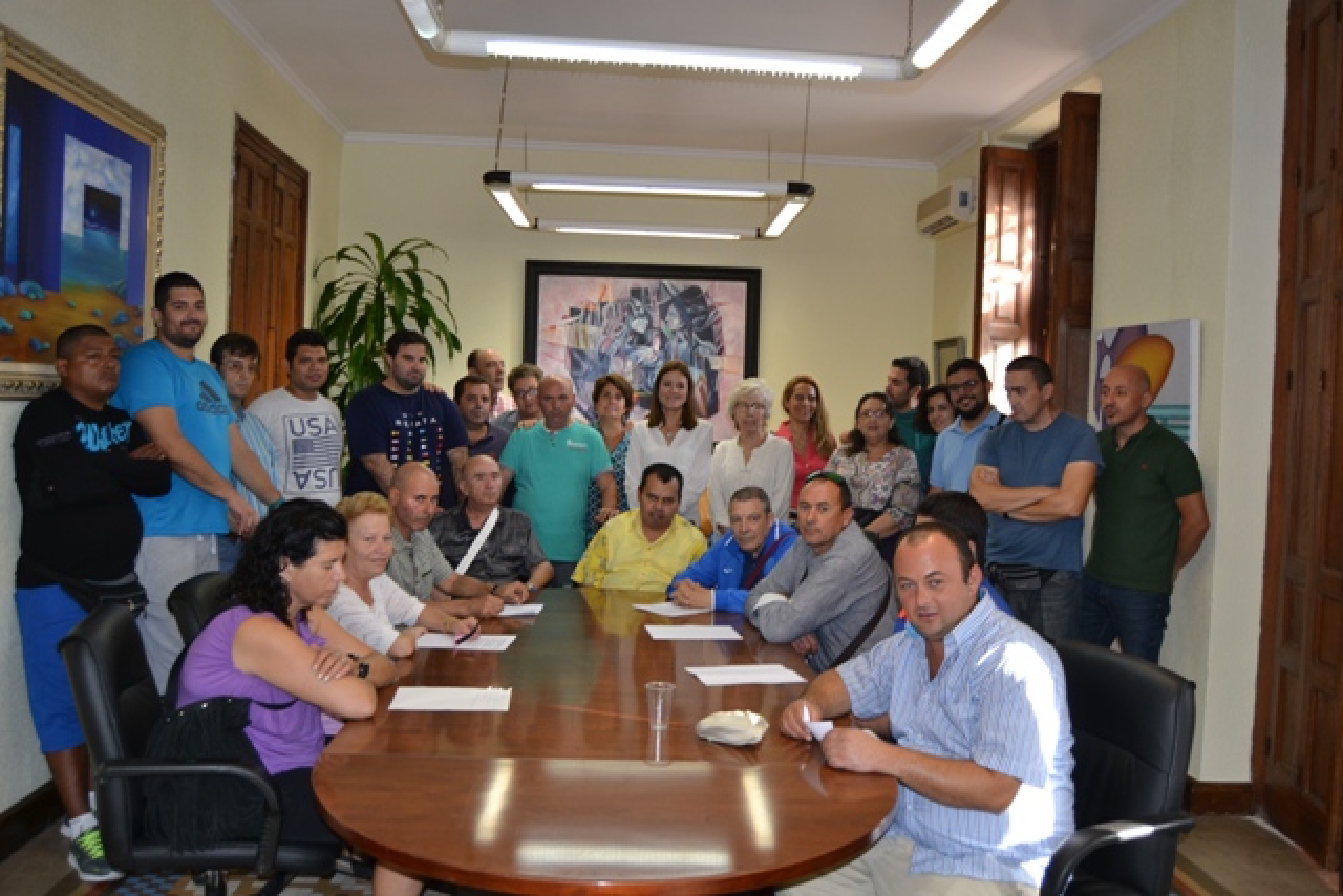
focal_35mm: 30
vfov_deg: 43.6
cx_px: 672
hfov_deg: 61.9
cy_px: 448
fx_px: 1119
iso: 400
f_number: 4
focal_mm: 20
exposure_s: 1/60
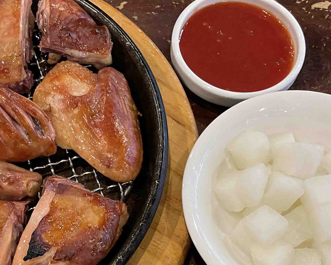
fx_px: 588
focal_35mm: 60
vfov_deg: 25.0
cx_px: 93
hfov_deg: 31.0
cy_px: 210
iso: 500
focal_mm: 4.2
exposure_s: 1/60
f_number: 1.6
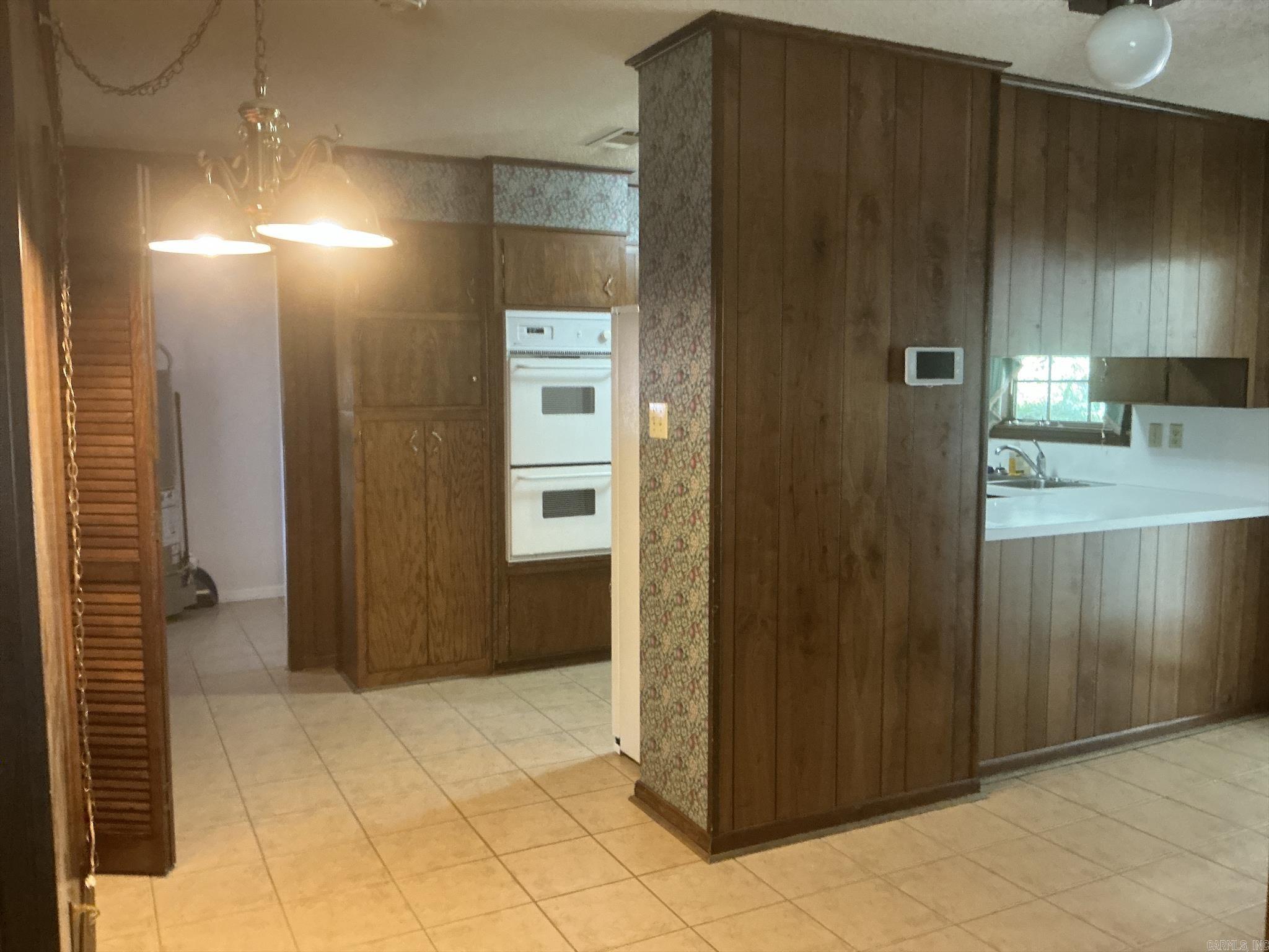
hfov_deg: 63.4
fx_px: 1026
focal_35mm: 28
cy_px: 476
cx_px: 634
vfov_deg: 49.7
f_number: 1.8
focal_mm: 3
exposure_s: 1/45
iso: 320
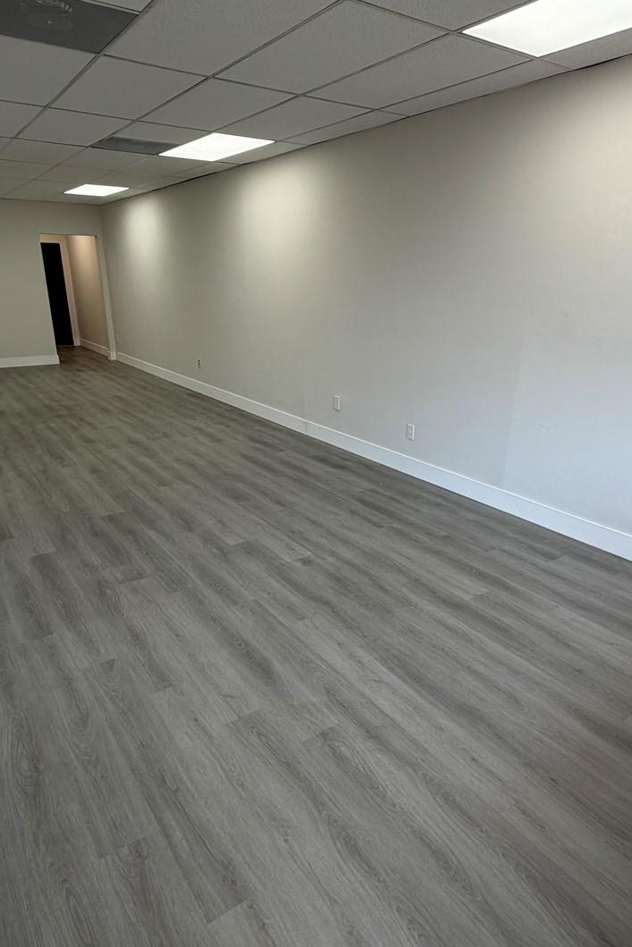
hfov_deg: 57.2
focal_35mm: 22
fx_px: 579
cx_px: 300
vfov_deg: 78.3
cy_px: 524
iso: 64
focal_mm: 2.22
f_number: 2.2
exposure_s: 1/121
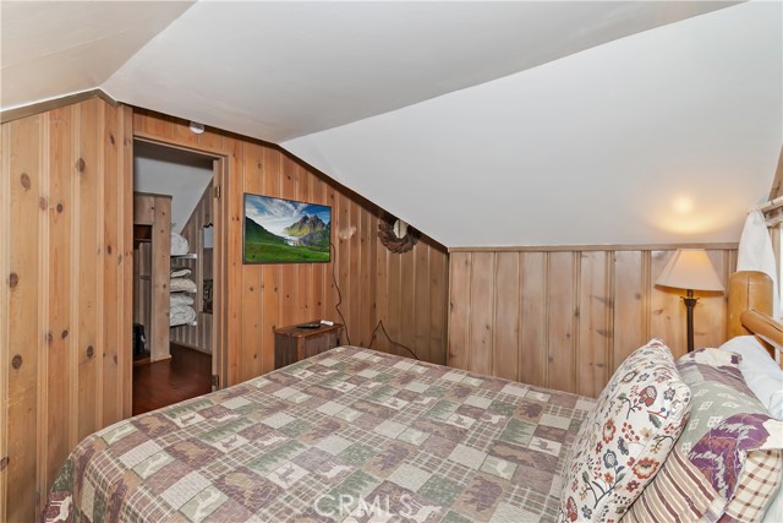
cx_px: 392
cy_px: 262
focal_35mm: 15
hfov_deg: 100.4
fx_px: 326
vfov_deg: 77.4
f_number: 8
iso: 400
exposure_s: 1/30
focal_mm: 10
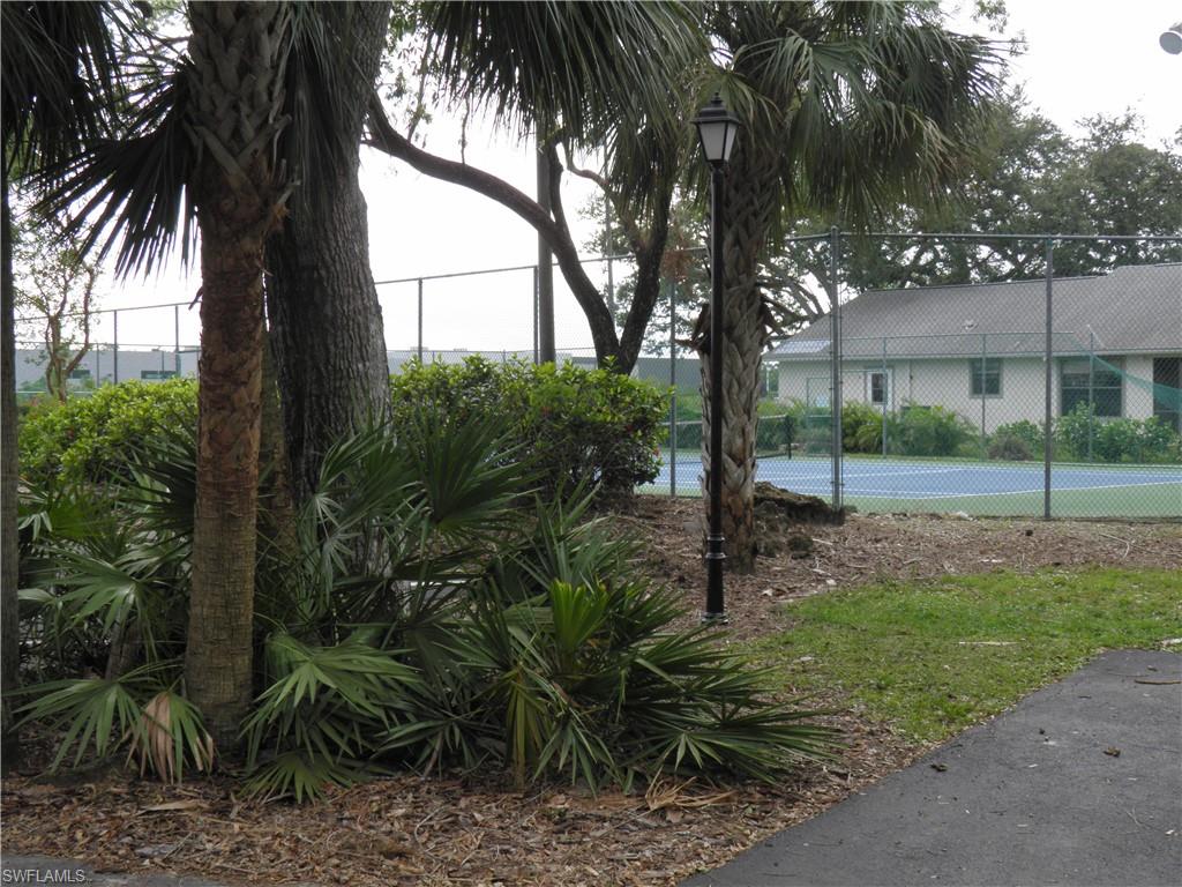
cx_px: 591
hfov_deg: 42.9
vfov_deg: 32.9
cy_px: 444
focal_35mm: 44
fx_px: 1502
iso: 50
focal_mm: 7.9
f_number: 6
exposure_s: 1/125
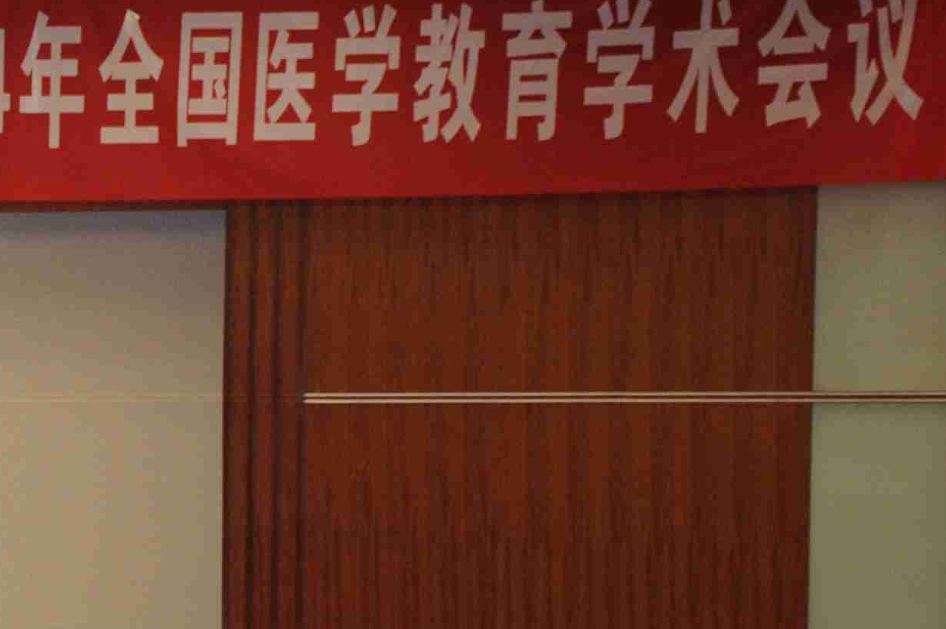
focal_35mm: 177
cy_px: 574
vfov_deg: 7.7
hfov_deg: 11.1
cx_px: -562
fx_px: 4646
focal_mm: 34
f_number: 4.2
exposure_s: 1/60
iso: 640
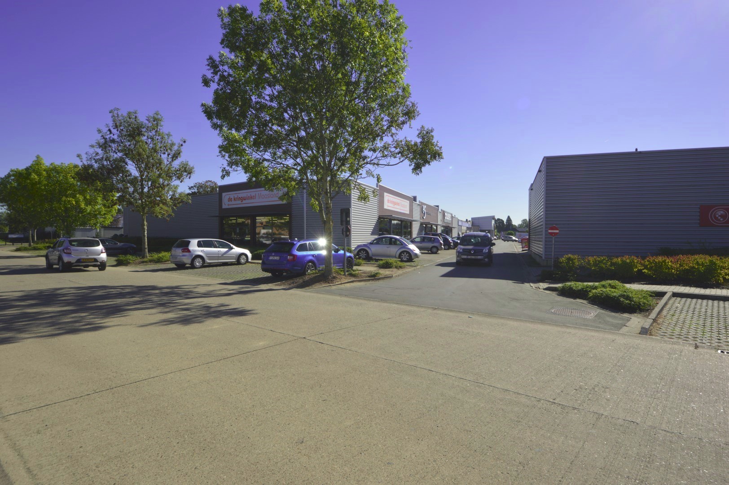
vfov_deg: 63.1
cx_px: 364
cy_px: 242
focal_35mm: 20
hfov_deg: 85.5
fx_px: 395
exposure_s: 1/200
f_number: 11
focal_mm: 13
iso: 100
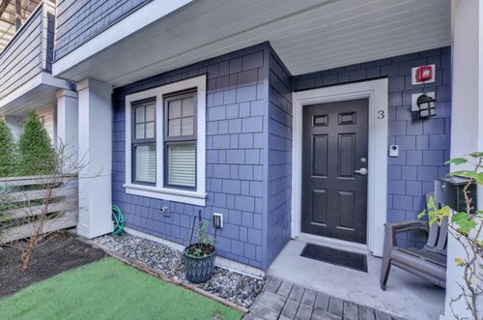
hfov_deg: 101.3
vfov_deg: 77.8
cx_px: 242
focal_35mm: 15
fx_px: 198
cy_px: 160
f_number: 8
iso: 400
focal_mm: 14.8
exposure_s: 1/25
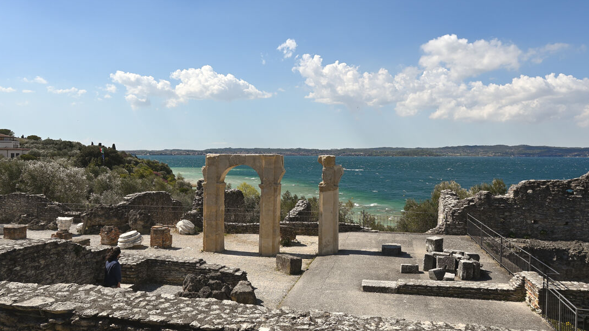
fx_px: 437
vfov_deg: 41.5
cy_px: 159
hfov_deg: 67.9
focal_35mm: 28
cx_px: 304
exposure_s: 1/1000
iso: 100
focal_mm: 16
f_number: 5.6
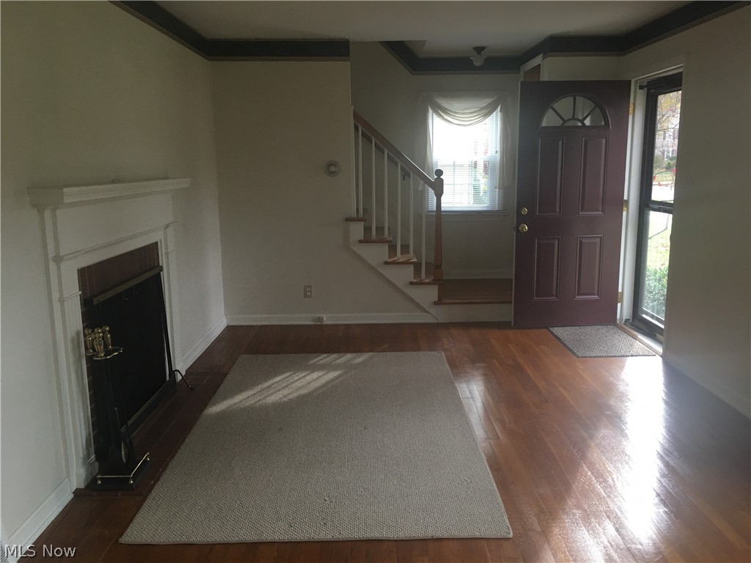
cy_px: 282
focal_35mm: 29
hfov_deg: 61.7
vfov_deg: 48.2
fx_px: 629
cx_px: 376
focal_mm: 4.15
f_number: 2.2
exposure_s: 1/30
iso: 32
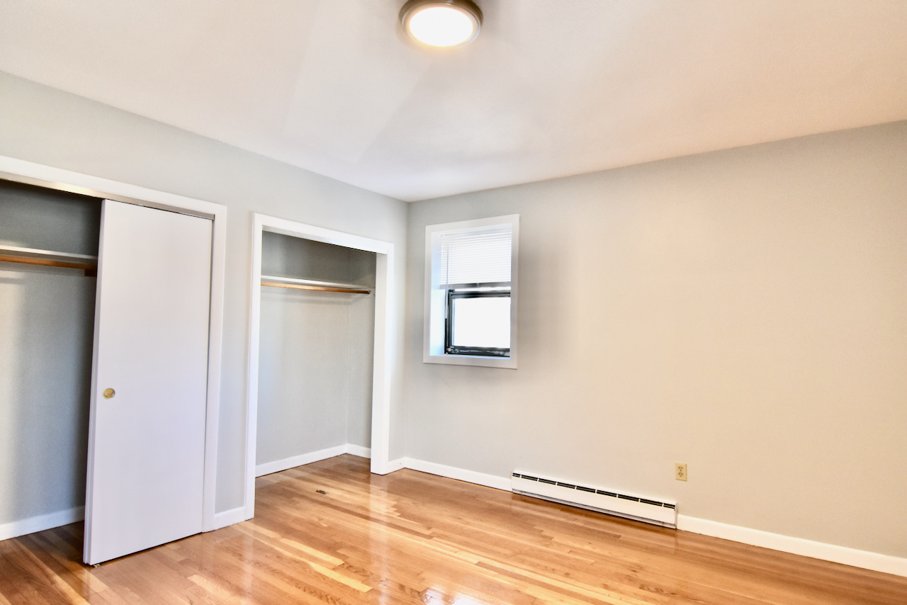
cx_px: 454
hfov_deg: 85.4
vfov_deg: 63.2
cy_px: 302
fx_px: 491
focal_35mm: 20
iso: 800
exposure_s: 1/100
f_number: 5
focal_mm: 13
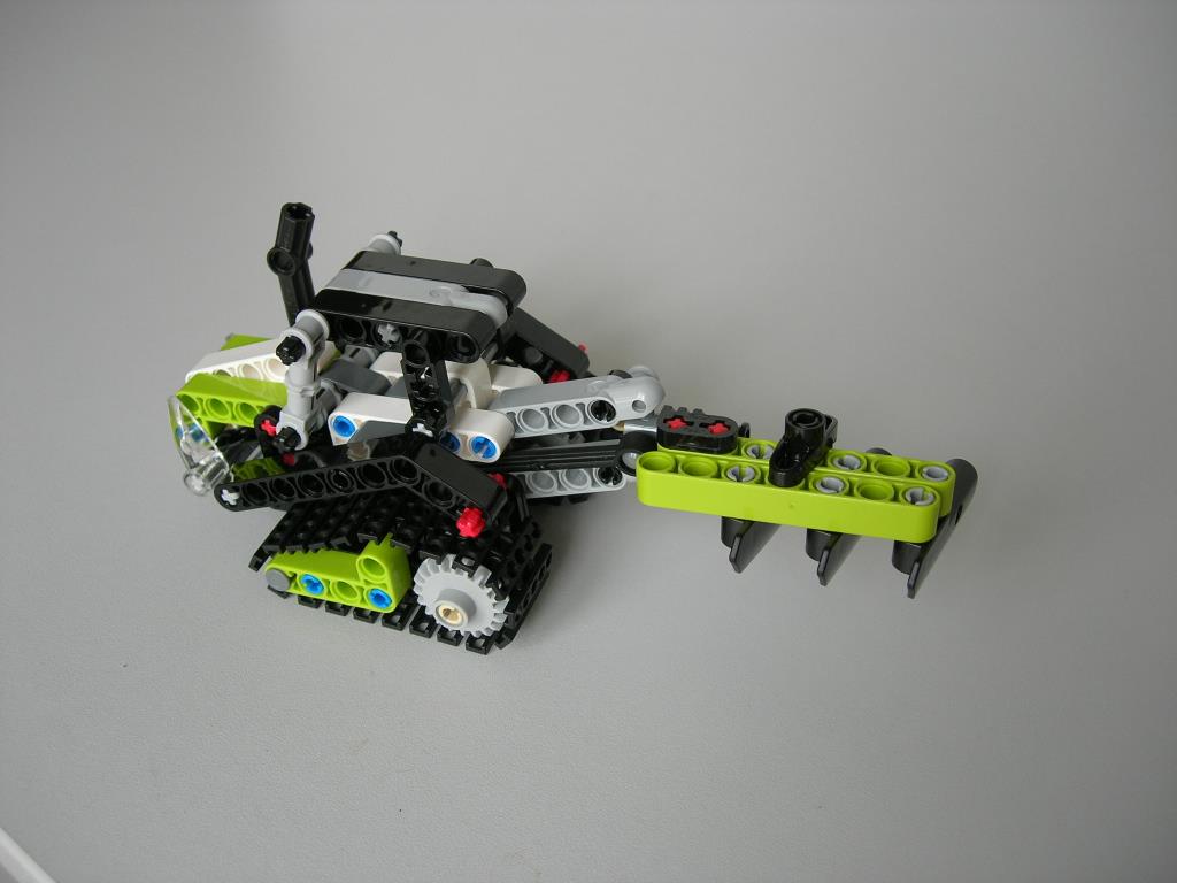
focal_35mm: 38
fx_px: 1292
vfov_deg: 37.7
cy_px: 442
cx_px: 588
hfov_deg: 49.0
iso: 64
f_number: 2.8
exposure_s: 1/49
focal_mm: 7.8
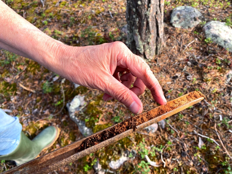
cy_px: 87
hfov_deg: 67.3
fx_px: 174
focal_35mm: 26
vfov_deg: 53.1
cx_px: 116
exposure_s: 1/203
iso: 32
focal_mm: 4.25
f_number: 1.8
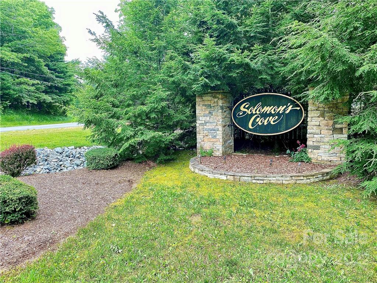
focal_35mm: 26
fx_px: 283
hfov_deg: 67.3
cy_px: 142
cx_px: 188
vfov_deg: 53.1
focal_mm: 4.25
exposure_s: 1/122
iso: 50
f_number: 1.8
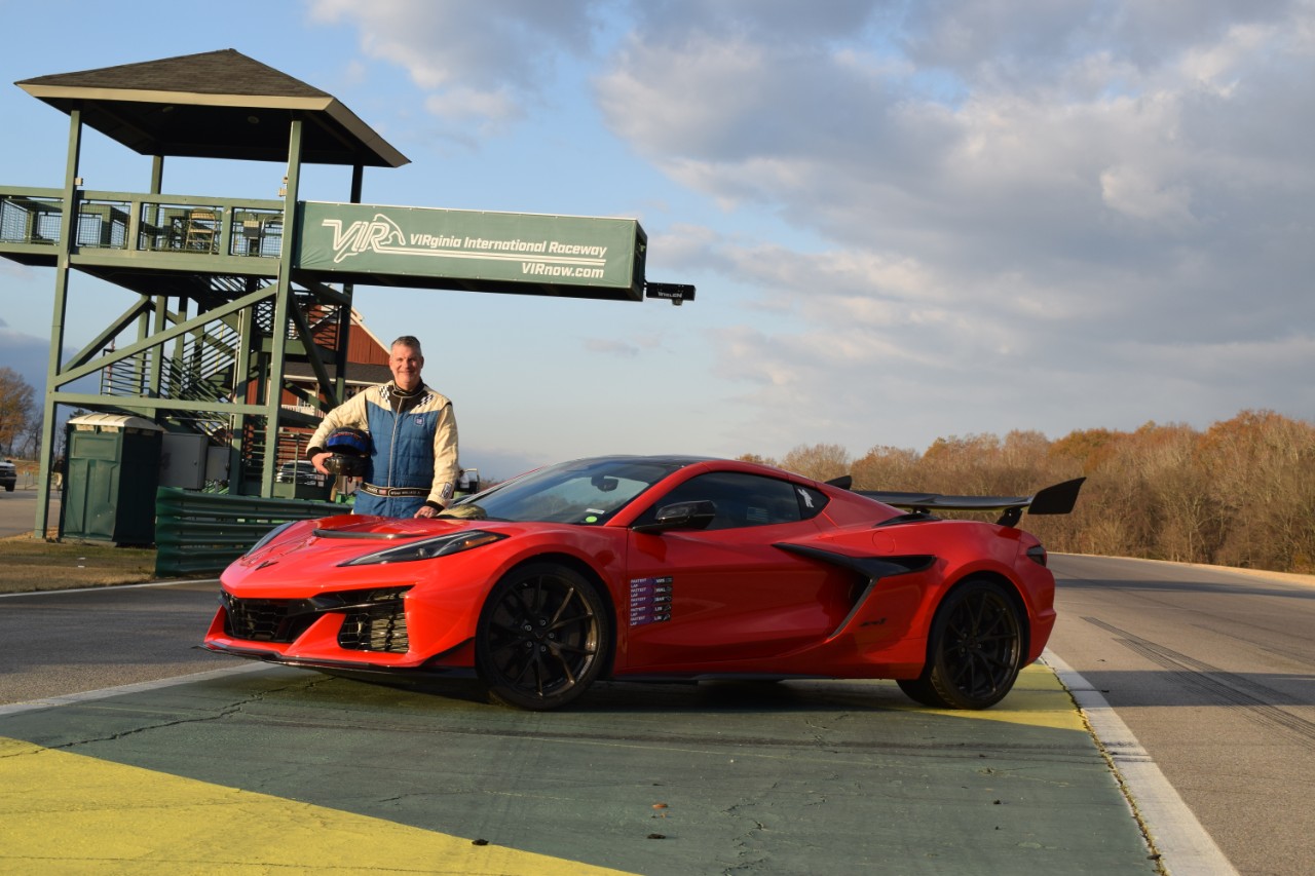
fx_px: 1917
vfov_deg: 25.7
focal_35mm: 52
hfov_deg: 37.9
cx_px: 658
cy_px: 438
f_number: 8
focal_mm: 35
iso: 200
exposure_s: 1/250
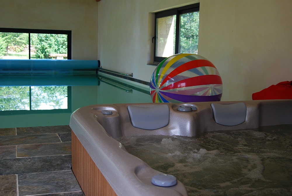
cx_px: 146
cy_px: 98
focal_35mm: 45
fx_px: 365
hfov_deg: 43.6
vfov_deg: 29.9
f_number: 4.5
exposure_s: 1/80
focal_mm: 30
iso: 200
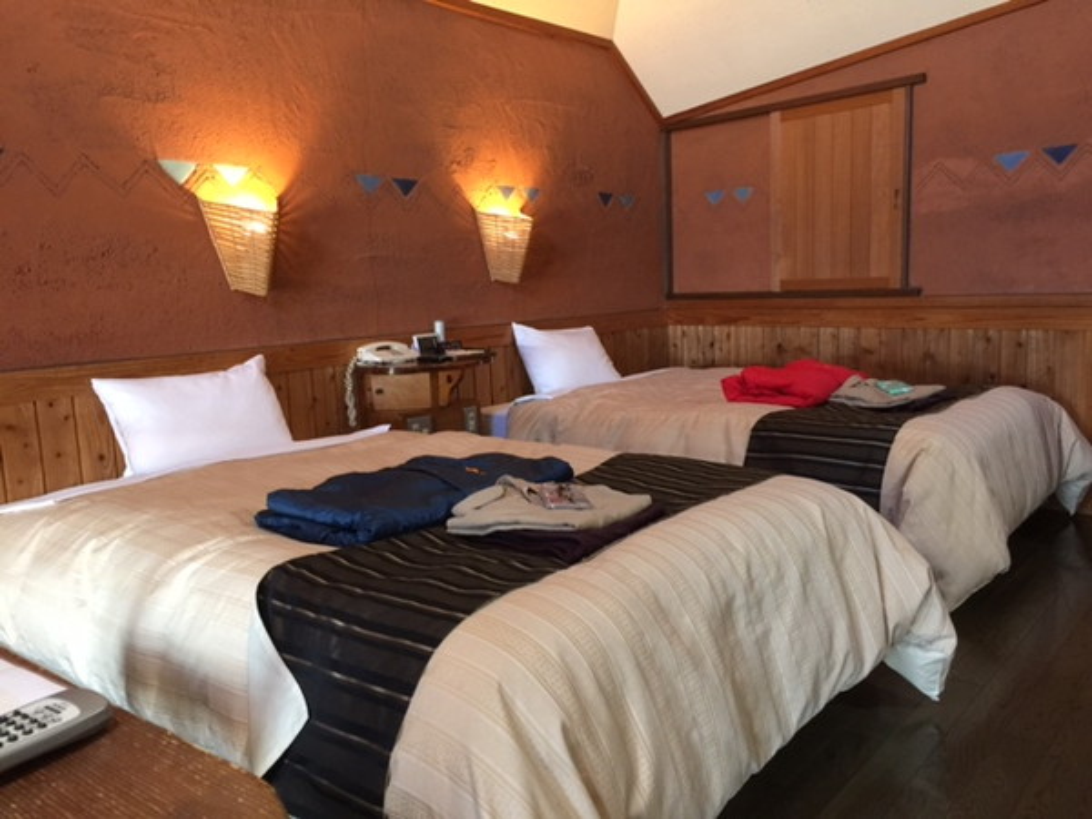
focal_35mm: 29
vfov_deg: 48.2
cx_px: 546
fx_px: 915
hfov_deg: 61.7
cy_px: 410
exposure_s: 1/10
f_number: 2.2
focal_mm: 4.15
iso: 100
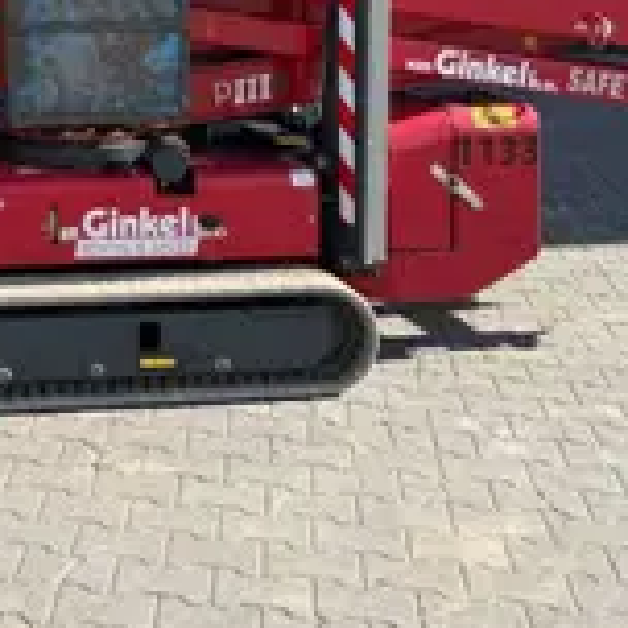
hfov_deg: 23.8
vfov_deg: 24.4
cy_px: -21
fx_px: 1375
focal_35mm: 67
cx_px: -91
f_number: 1.78
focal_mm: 6.76
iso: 80
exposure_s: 1/1585
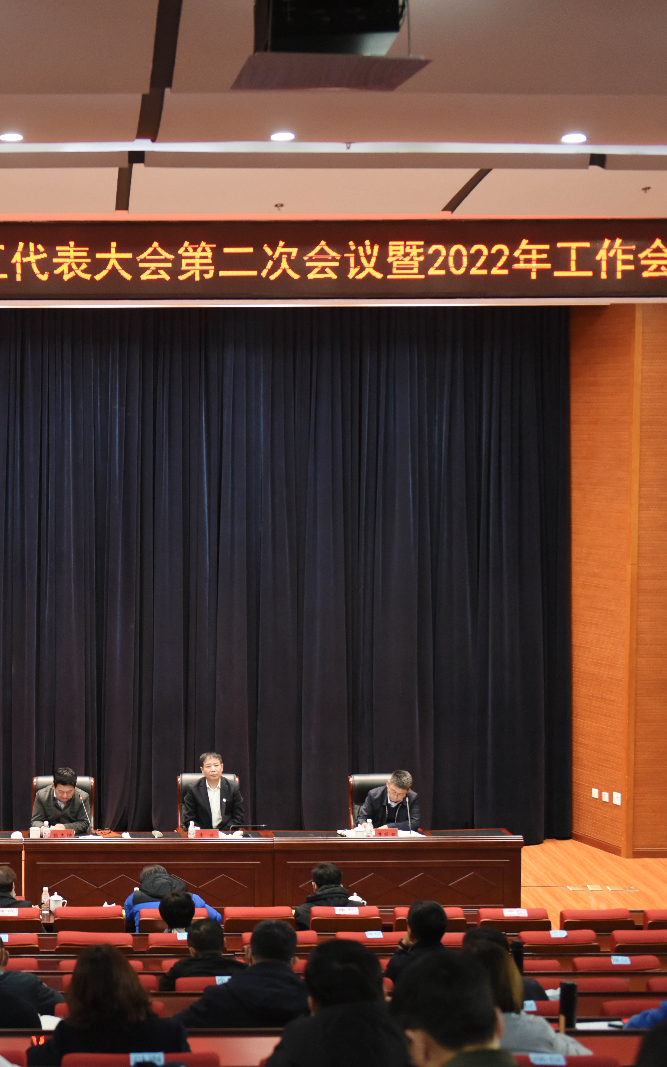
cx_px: 32
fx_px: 1891
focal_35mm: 65
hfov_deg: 19.5
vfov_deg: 31.5
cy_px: 539
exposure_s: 1/160
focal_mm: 42
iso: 2000
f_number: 3.2
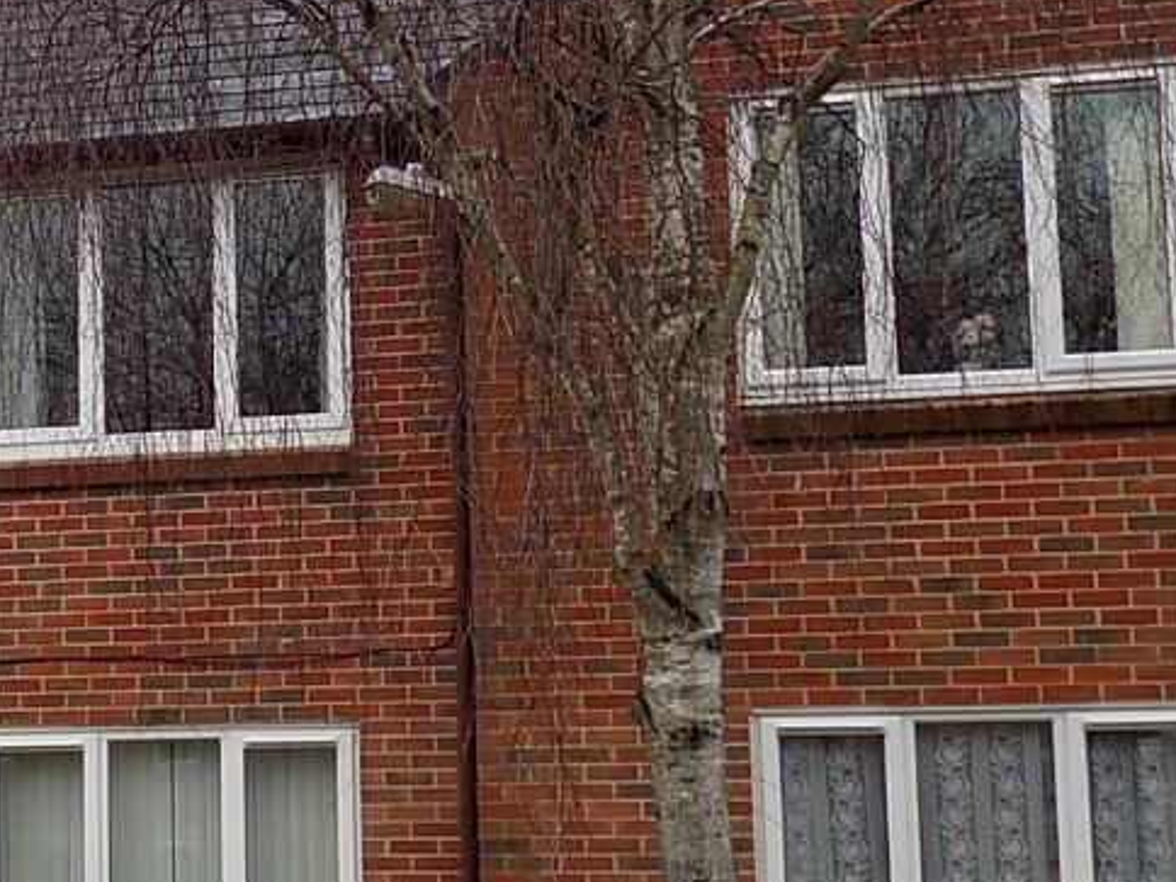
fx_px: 2446
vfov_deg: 20.4
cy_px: 549
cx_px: -49
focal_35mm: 72
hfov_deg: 25.5
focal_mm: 6.1
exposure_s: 1/100
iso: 80
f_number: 3.4
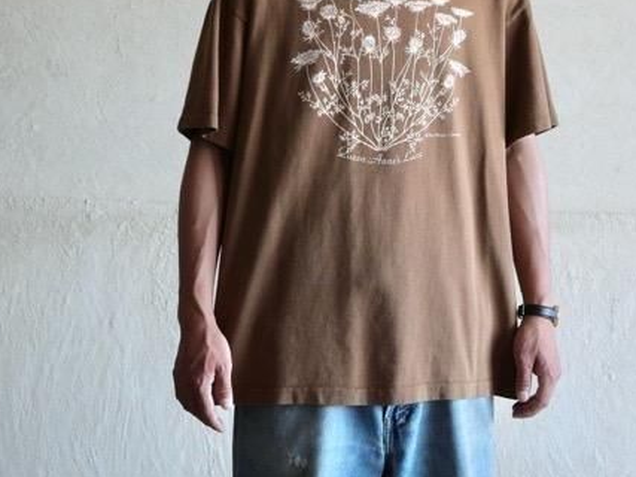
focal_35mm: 114
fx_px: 2094
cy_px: 173
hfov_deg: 17.3
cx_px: 357
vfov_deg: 13.0
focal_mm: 38
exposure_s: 1/100
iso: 1250
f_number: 3.9
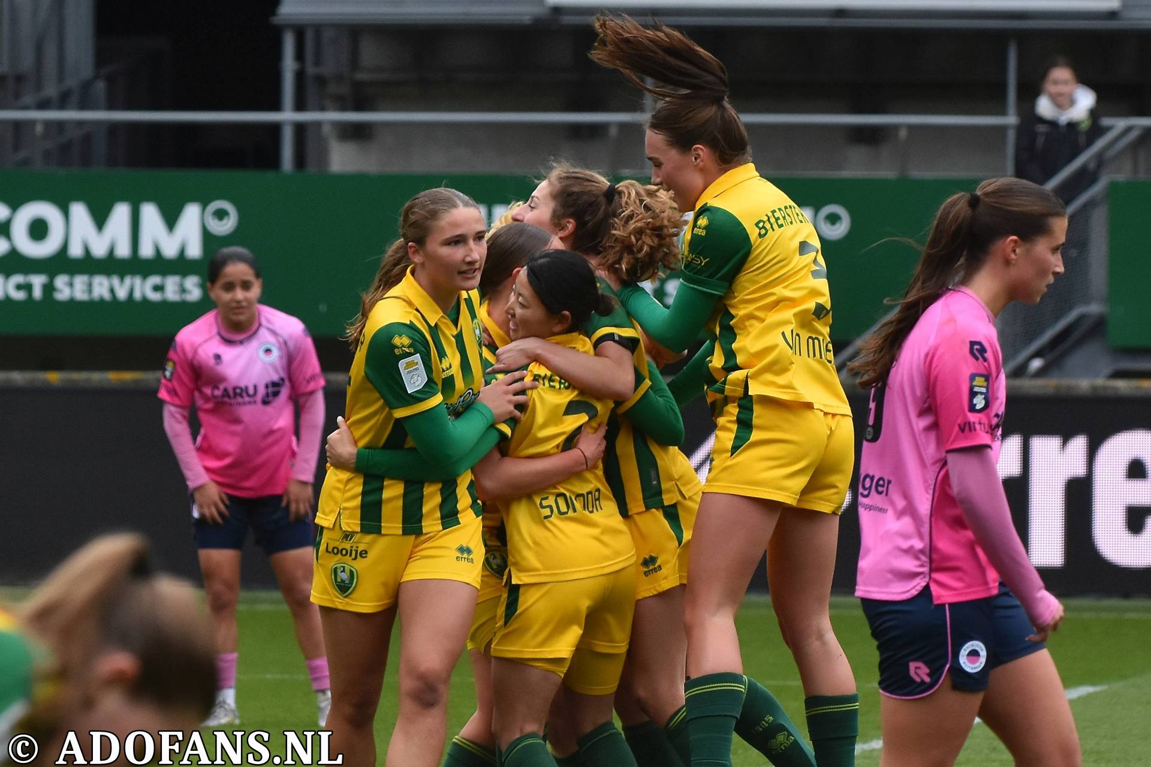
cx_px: 576
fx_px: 7433
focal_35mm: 232
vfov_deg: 5.9
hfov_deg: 8.9
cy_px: 384
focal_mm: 155
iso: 500
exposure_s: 1/800
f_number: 4.5
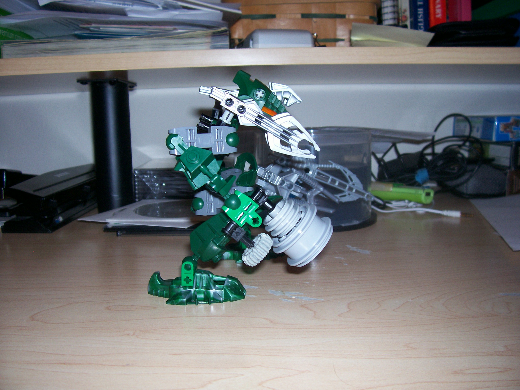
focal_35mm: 34
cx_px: 260
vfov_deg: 41.8
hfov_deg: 54.0
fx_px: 511
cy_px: 195
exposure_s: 1/64
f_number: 2.7
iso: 80
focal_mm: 5.6
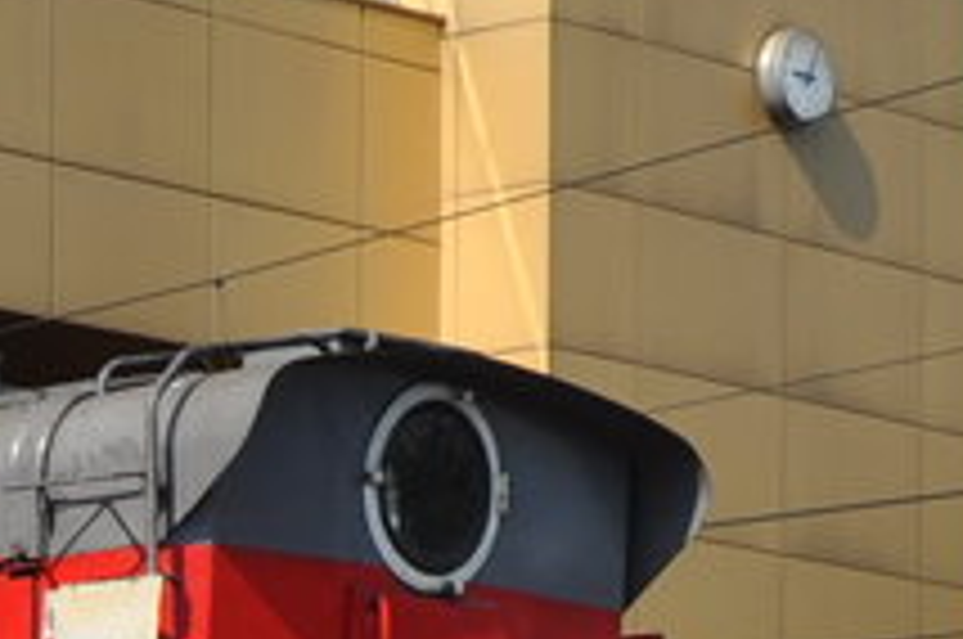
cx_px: -544
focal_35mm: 219
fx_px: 5849
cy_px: 1186
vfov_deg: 6.1
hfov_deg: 9.1
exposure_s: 1/400
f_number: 10
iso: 200
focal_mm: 26
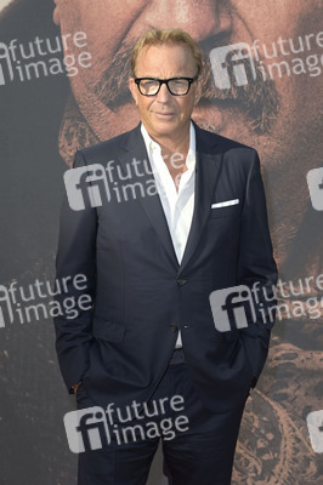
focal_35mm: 82
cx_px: 162
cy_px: 242
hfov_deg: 16.6
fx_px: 1105
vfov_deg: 24.8
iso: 250
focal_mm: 82
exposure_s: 1/250
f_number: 7.1
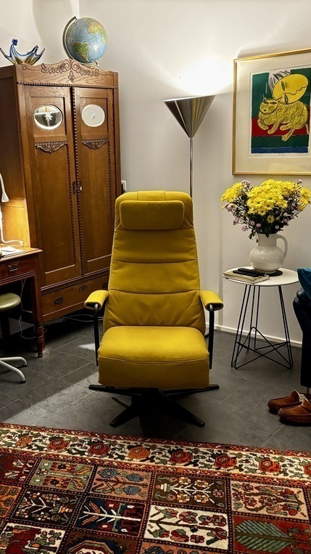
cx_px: 93
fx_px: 557
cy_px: 278
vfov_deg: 52.8
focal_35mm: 38
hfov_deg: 30.8
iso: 500
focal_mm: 5.96
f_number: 1.6
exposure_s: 1/33
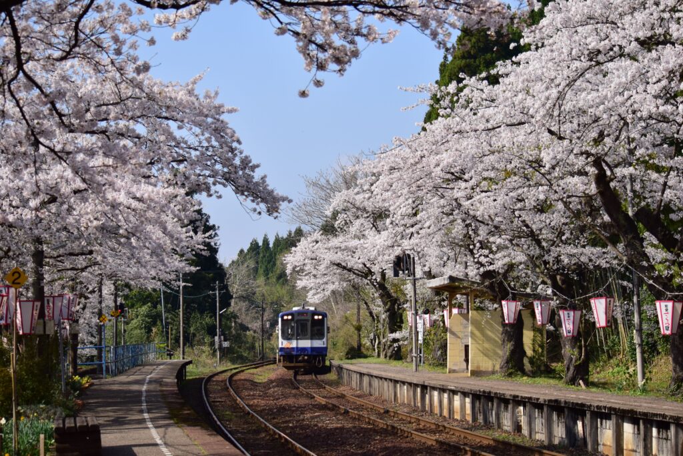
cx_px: 342
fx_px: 1565
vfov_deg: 16.6
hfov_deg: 24.6
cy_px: 228
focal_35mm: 82
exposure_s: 1/3200
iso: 450
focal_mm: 55
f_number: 4.5
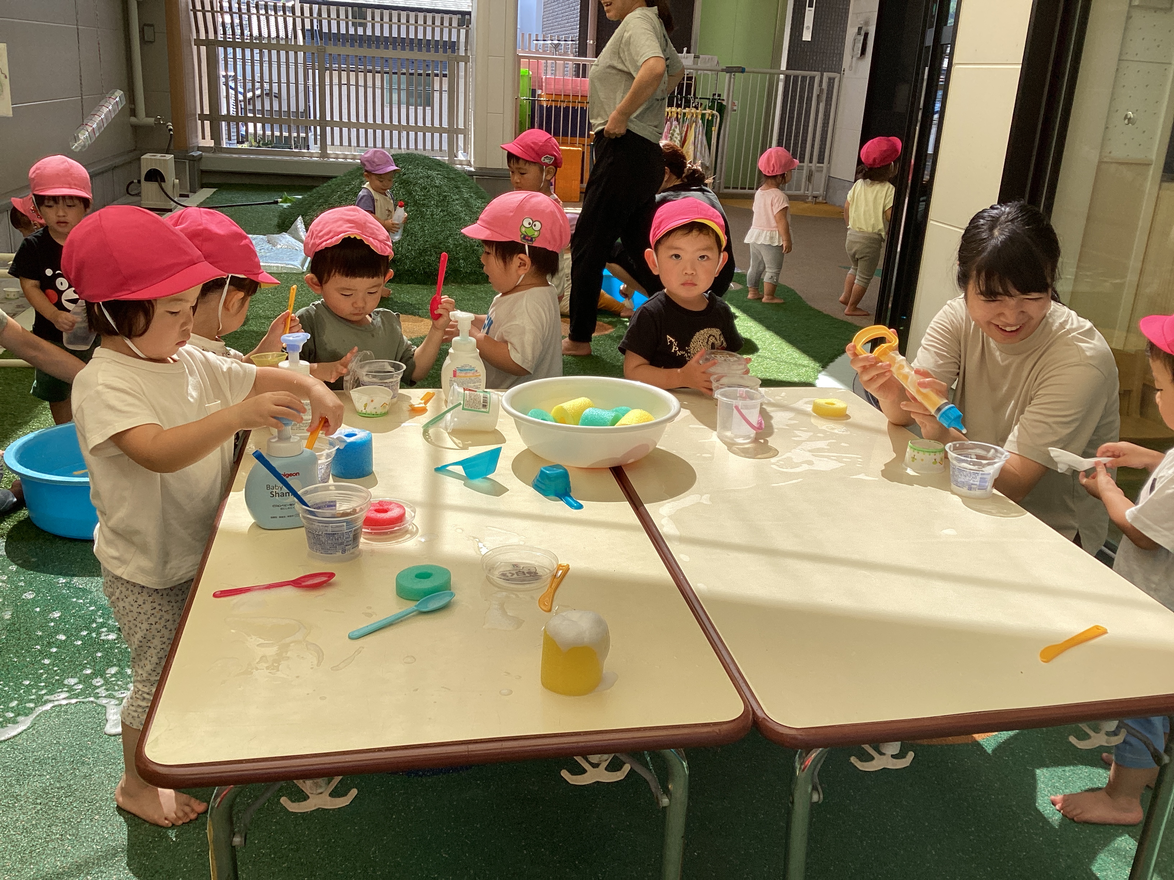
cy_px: 440
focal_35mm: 31
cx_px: 587
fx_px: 1051
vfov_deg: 45.4
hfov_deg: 58.4
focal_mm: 3.3
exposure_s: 1/388
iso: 25
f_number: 2.4
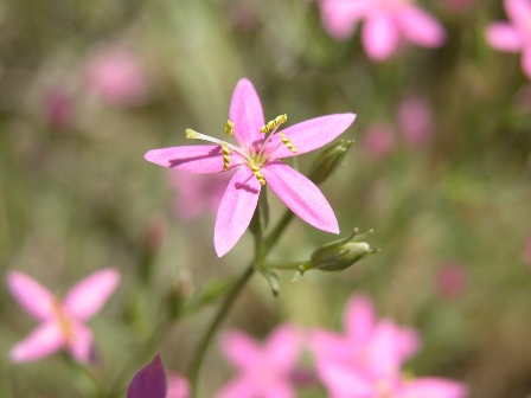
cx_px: 266
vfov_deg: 18.2
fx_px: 1243
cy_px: 199
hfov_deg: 24.1
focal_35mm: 81
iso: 100
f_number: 4.9
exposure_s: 1/476
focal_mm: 21
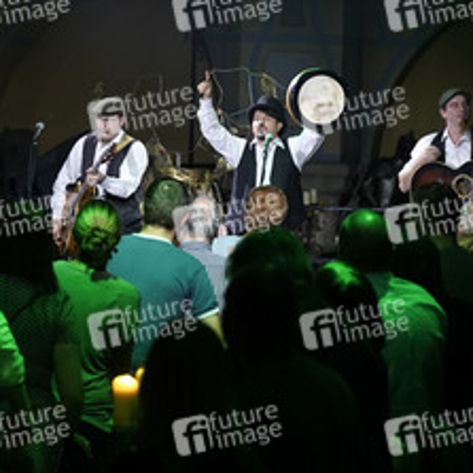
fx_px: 1994
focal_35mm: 129
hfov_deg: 13.5
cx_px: 171
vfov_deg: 13.5
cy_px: 165
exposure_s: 1/400
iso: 3200
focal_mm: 75
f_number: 3.2
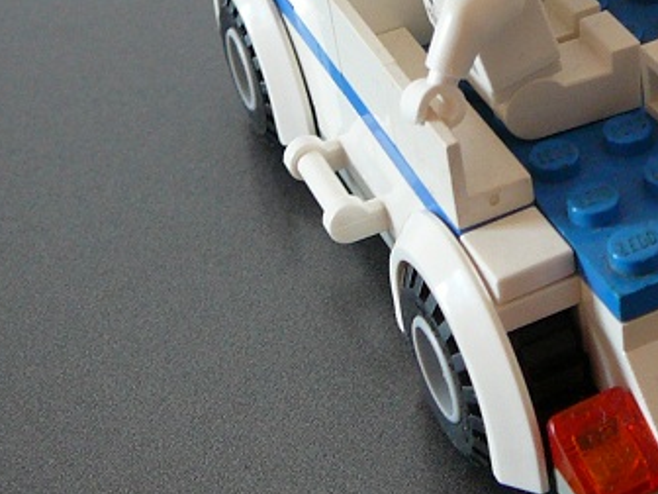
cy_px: 59
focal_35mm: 80
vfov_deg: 18.2
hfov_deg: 23.7
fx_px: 1521
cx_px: 599
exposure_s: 1/15
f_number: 2.8
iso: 200
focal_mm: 5.2
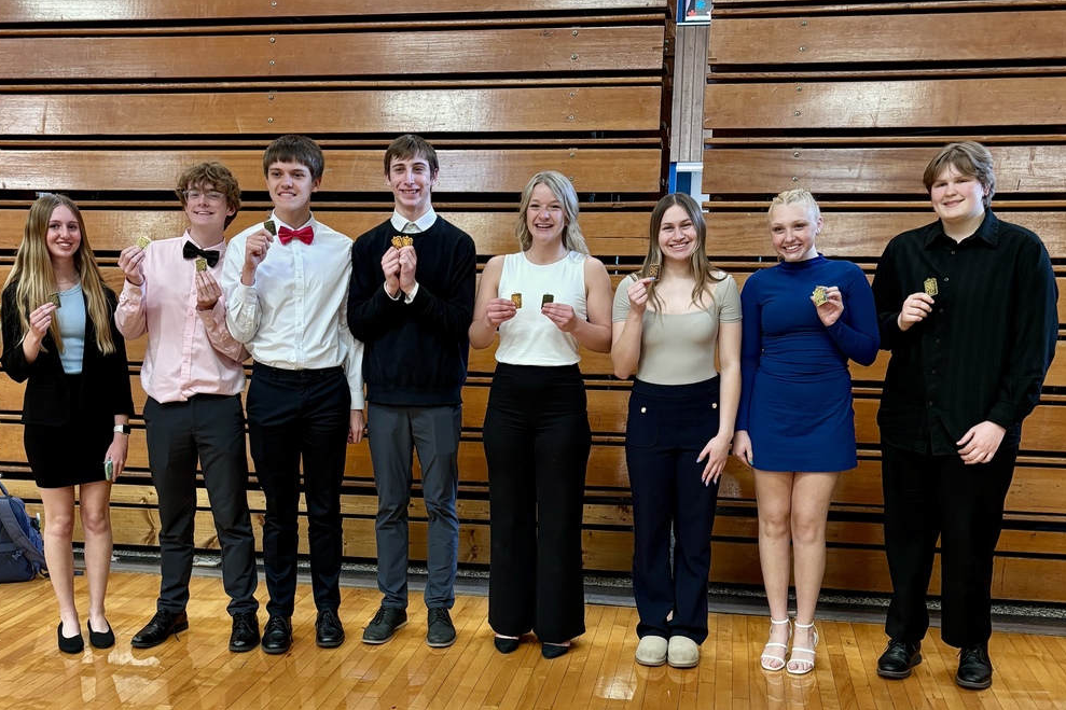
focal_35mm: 28
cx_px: 527
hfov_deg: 65.5
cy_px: 392
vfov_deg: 46.3
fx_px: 829
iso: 200
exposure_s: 1/60
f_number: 1.6
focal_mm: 5.96
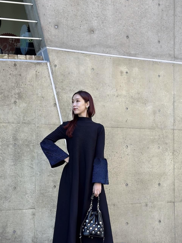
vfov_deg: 32.1
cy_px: 144
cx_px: 86
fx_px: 421
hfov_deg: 24.4
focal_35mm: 60
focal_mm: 6.86
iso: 80
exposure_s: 1/480
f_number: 1.78
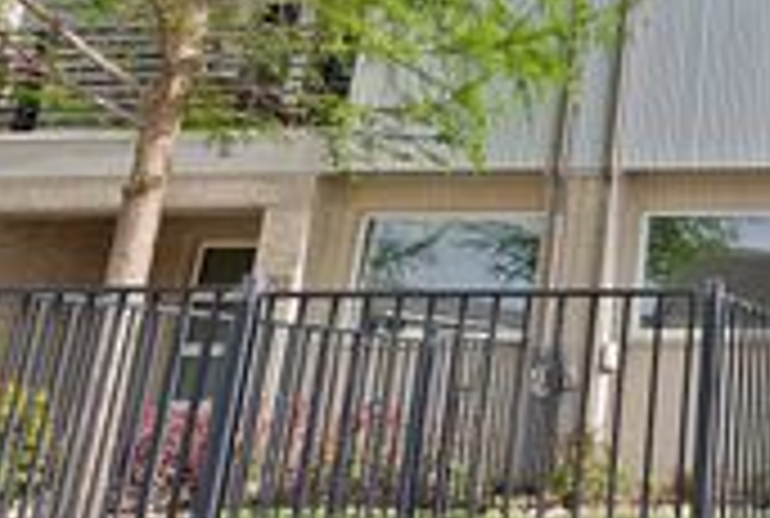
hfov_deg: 37.2
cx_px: 973
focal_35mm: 35
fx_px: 751
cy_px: 207
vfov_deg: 37.9
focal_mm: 12
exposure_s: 1/200
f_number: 9
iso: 640
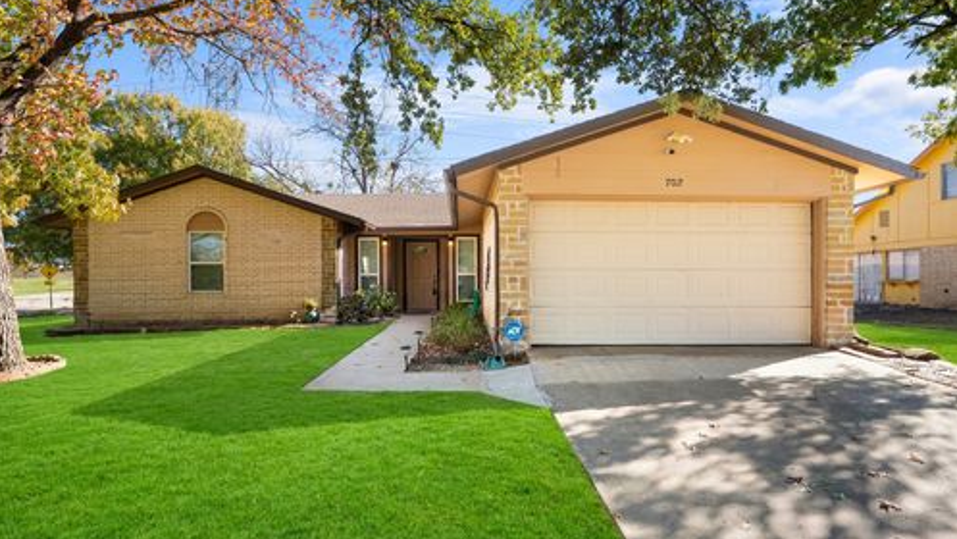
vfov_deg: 55.6
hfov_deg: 86.3
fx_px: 510
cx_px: 478
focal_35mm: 20
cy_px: 289
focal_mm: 19.1
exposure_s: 1/80
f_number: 9
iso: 640
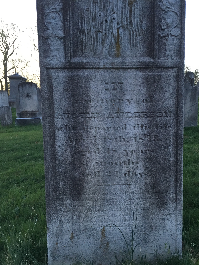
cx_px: 117
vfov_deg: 52.6
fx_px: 268
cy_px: 134
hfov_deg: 40.6
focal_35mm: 35
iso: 160
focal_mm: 4.15
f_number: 2.2
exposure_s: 1/30
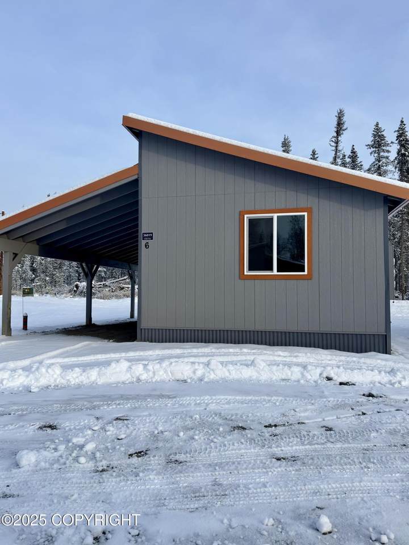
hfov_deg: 56.8
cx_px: 204
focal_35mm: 24
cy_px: 272
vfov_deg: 71.6
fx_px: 378
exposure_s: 1/2331
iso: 80
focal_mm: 6.76
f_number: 1.78
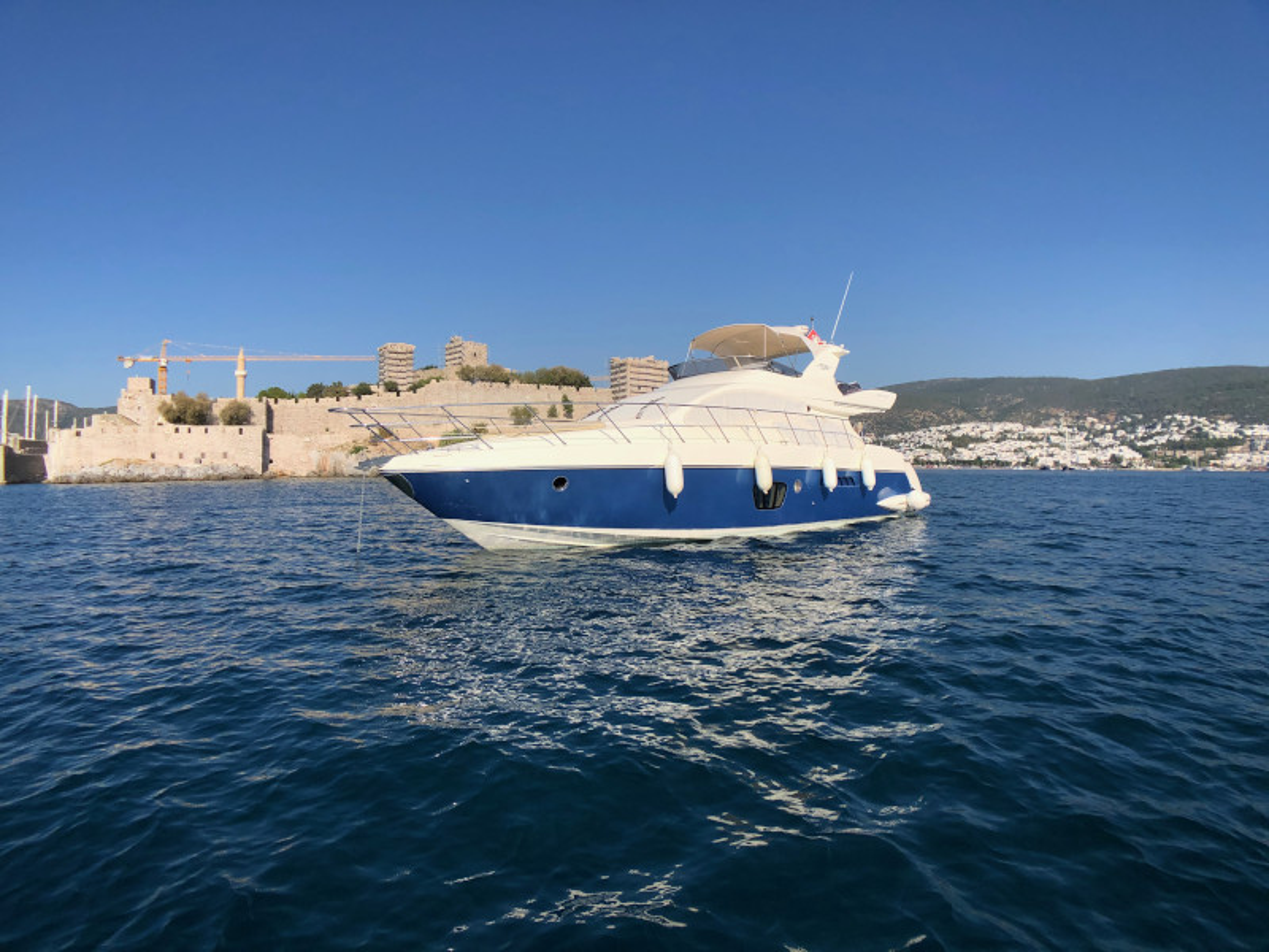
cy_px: 476
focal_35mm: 28
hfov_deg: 63.4
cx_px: 634
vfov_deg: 49.7
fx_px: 1026
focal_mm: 4
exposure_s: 1/3690
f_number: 1.8
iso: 20
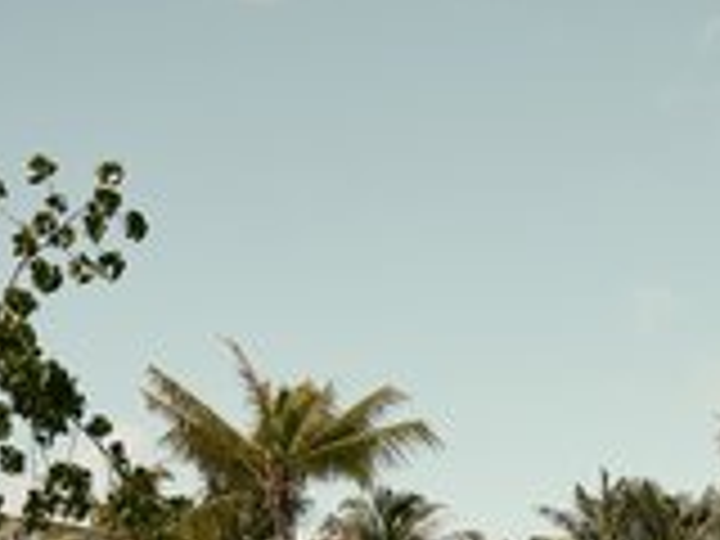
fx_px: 2246
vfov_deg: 13.0
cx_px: 886
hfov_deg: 17.3
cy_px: 783
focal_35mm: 108
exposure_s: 1/640
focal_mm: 45
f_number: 5.6
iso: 100
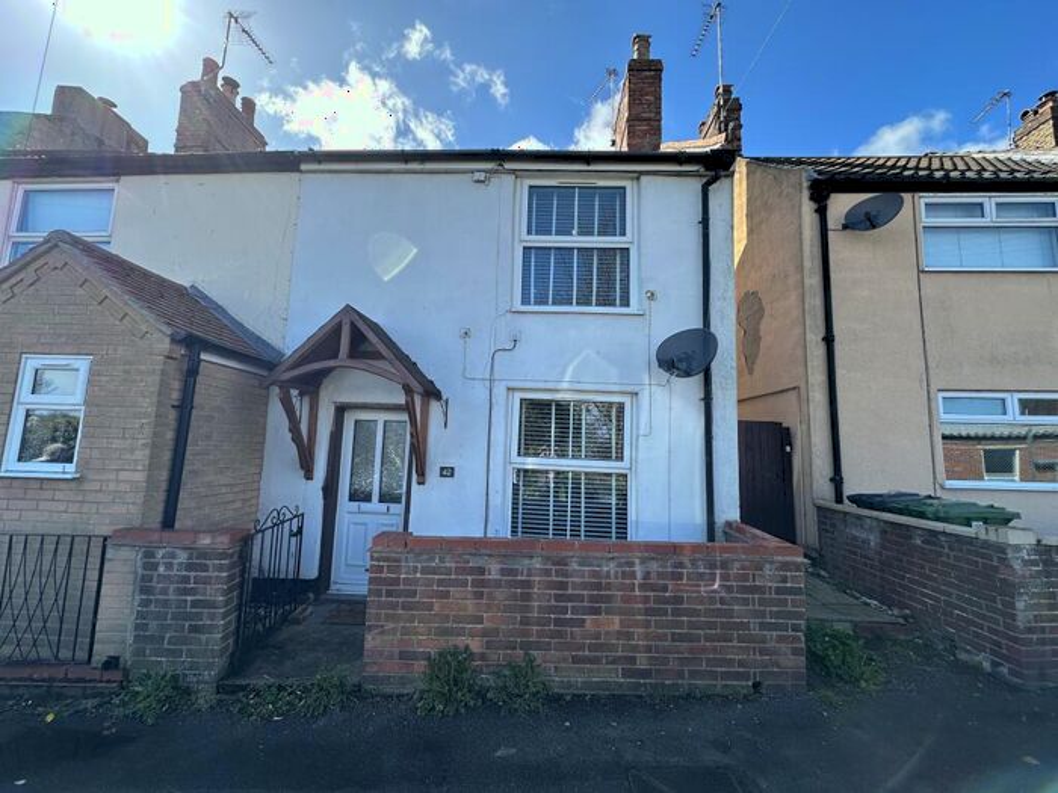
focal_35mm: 14
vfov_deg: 85.7
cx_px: 529
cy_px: 396
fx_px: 428
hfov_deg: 102.1
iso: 40
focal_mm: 2.22
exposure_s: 1/643
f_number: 2.2
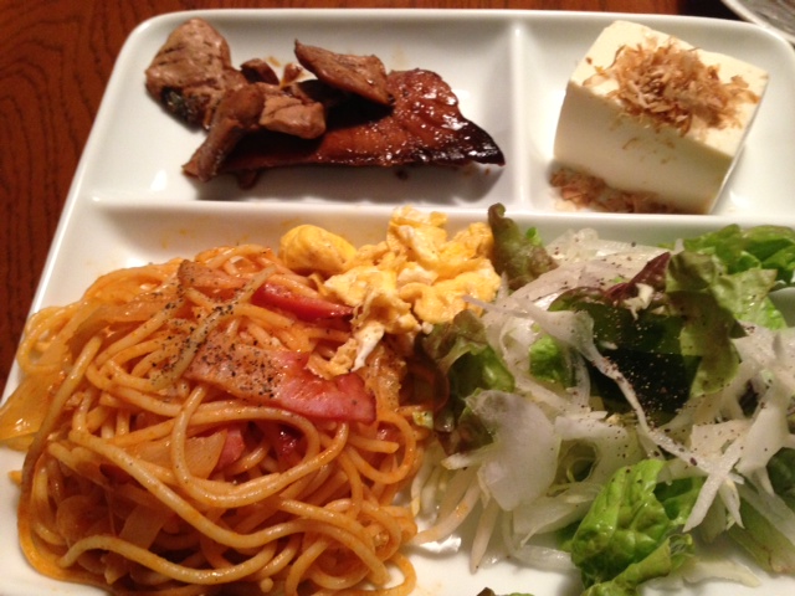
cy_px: 298
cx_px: 398
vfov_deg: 42.9
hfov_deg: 55.4
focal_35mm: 33
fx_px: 758
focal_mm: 4.13
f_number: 2.4
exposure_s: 1/20
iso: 320
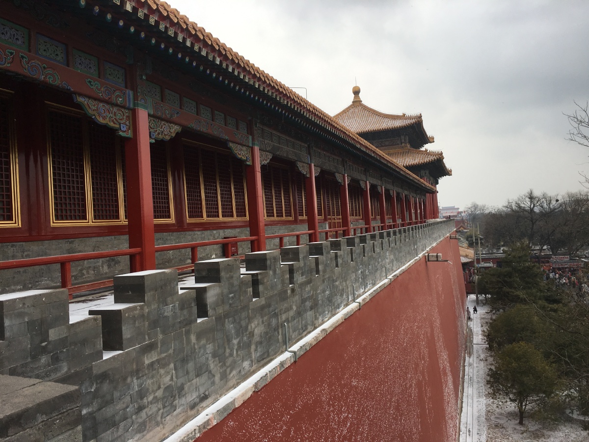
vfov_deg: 48.2
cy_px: 221
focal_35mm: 29
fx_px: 493
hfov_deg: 61.7
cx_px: 294
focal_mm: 4.15
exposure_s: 1/739
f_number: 2.2
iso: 25
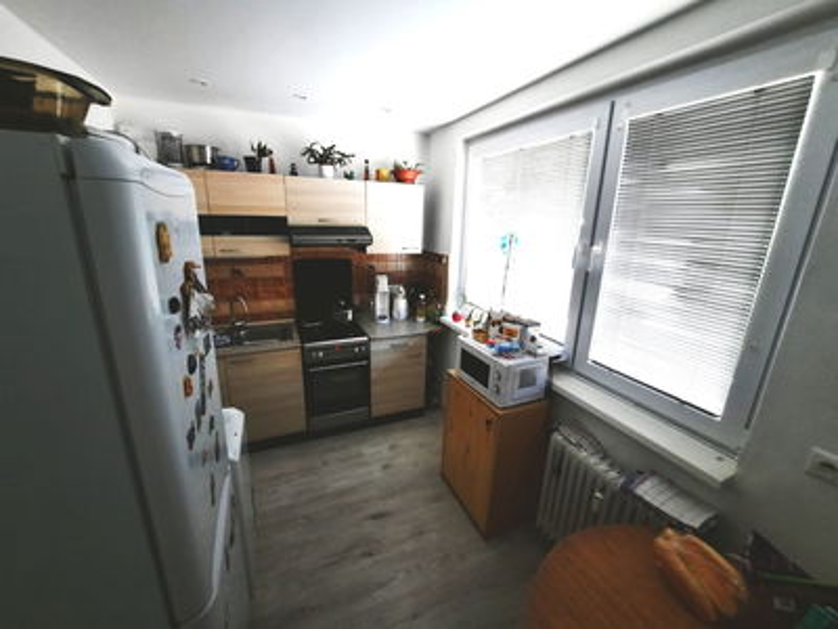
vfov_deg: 89.9
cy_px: 314
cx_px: 419
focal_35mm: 13
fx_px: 315
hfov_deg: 106.2
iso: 320
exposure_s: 1/25
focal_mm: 1.74
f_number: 2.2
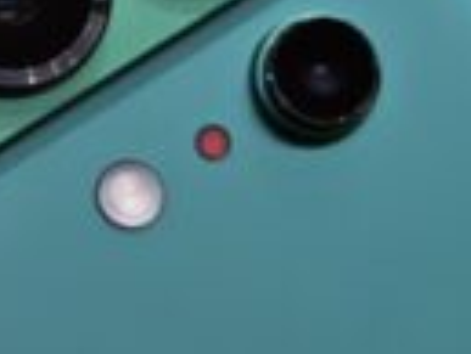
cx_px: -365
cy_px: 527
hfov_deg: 7.2
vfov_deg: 5.5
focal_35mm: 267
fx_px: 3636
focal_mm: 5.4
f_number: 1.6
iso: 125
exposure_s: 1/50
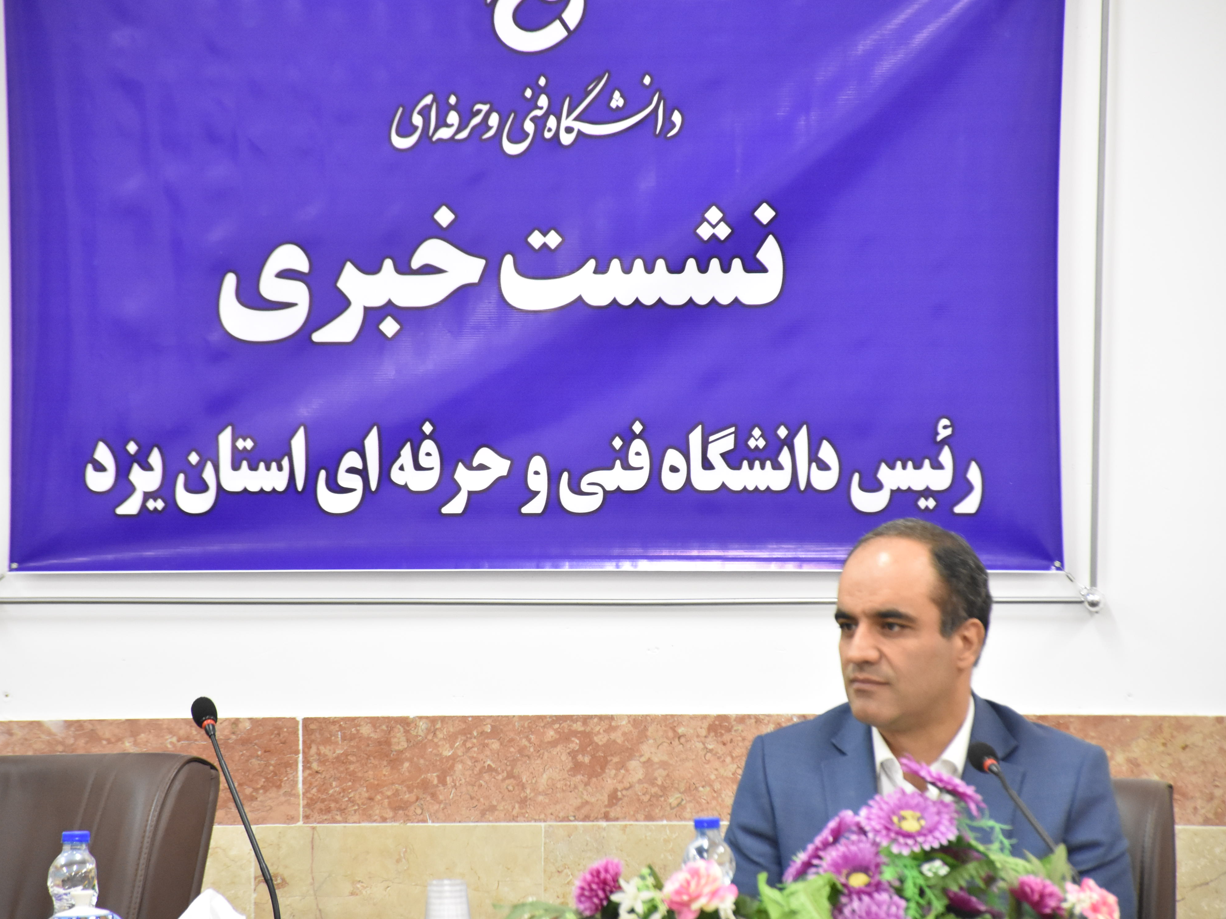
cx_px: 621
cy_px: 459
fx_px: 8075
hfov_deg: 8.7
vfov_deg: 6.5
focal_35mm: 228
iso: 3200
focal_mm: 140
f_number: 5.6
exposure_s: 1/40
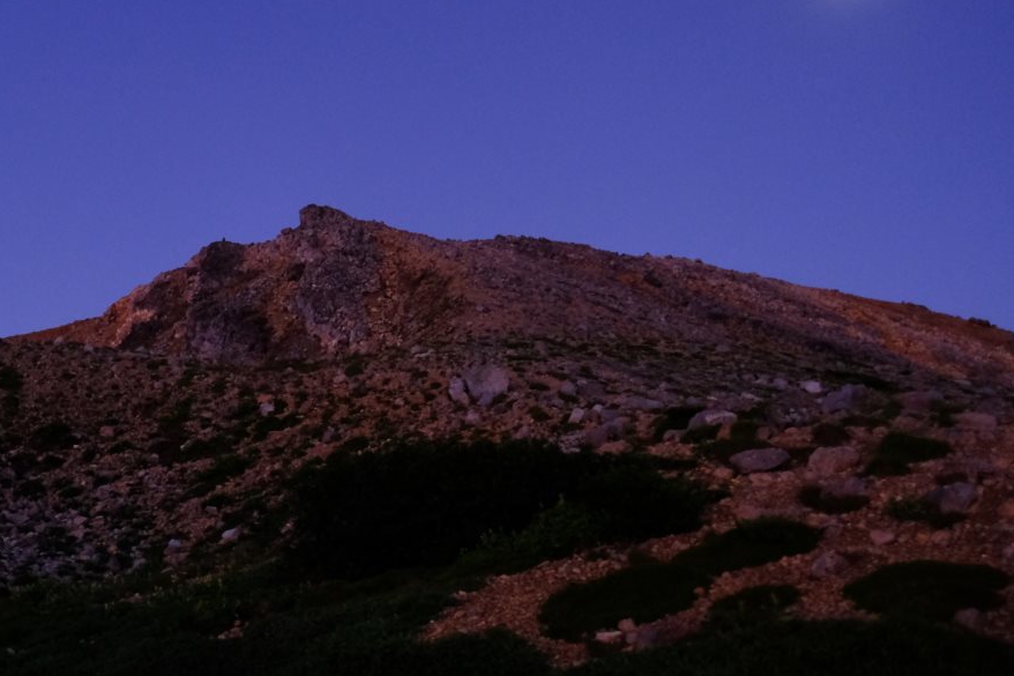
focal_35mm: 41
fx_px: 1155
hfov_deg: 45.7
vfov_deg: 32.4
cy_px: 237
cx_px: 251
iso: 2500
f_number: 1.4
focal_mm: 16
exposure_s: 1/20
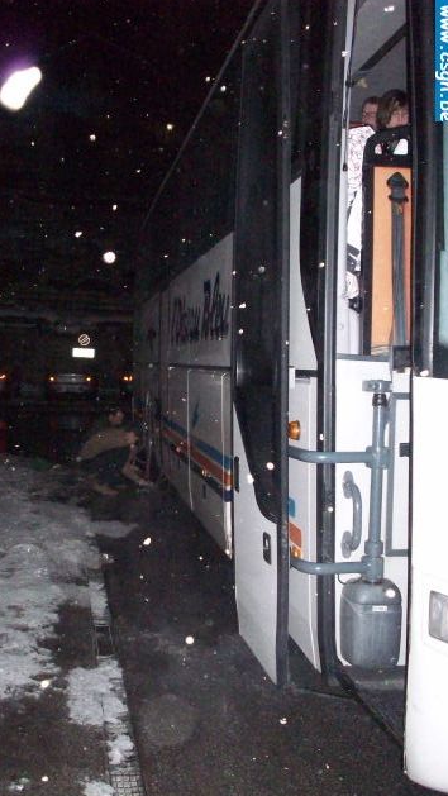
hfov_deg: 28.9
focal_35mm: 41
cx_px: 159
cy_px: 401
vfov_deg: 49.4
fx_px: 866
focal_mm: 6.2
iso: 800
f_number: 2.8
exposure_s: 1/512
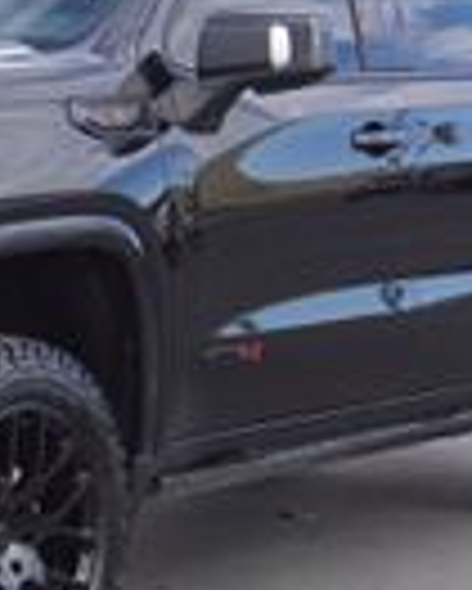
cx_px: 13
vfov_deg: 12.4
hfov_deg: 9.9
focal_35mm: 155
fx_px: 2703
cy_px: 322
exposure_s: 1/100
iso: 100
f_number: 7.1
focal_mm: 36
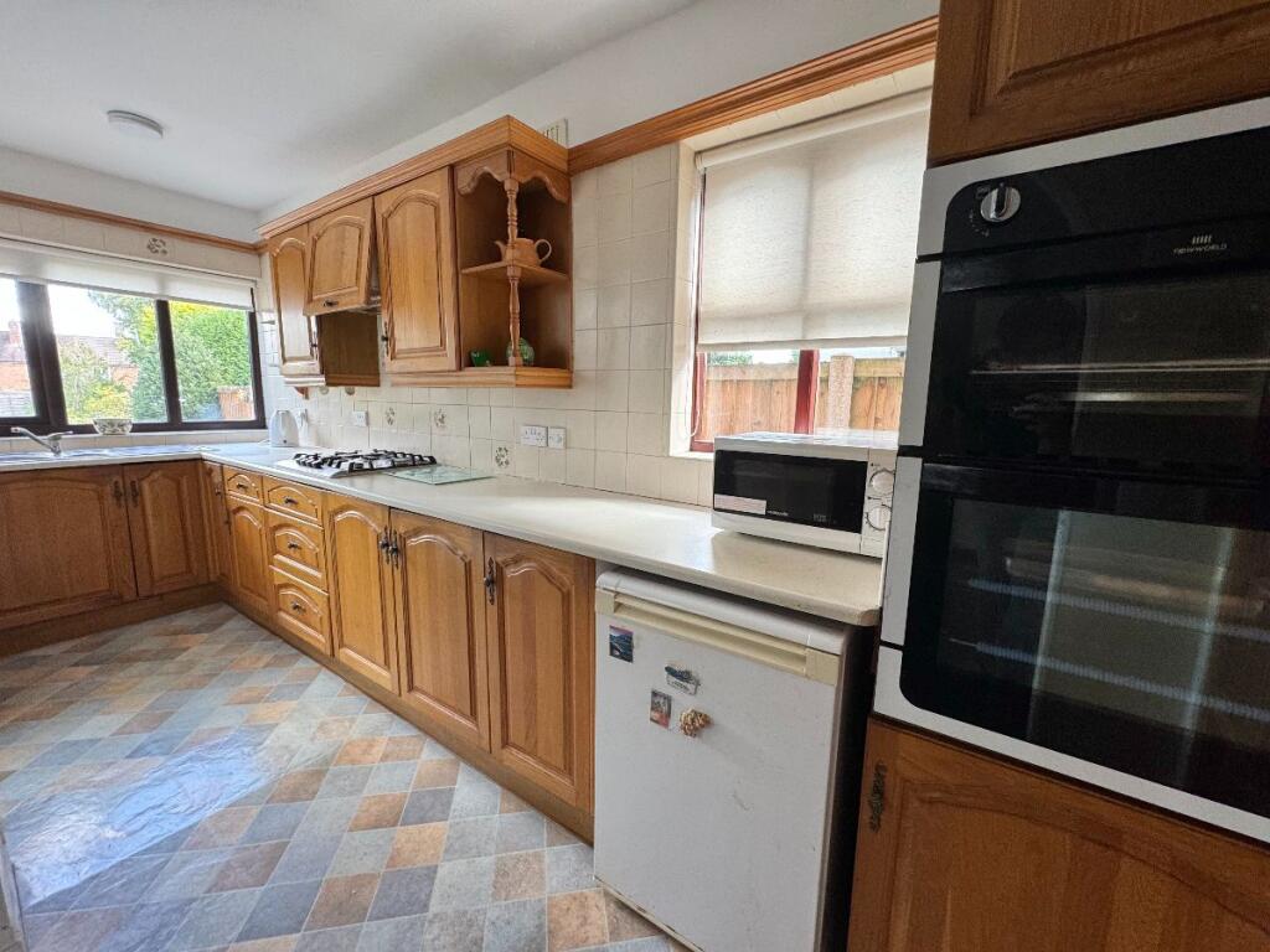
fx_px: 514
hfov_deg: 102.1
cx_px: 635
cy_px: 476
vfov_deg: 85.7
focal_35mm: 14
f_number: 2.2
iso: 160
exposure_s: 1/99
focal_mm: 2.22
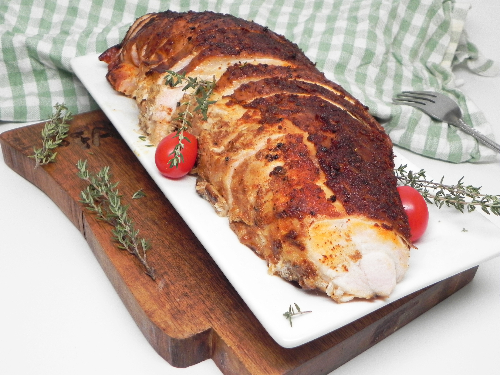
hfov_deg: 45.8
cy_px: 188
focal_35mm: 41
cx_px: 250
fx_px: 592
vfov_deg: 35.1
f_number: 3.2
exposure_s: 1/34
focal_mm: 7.3
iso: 161
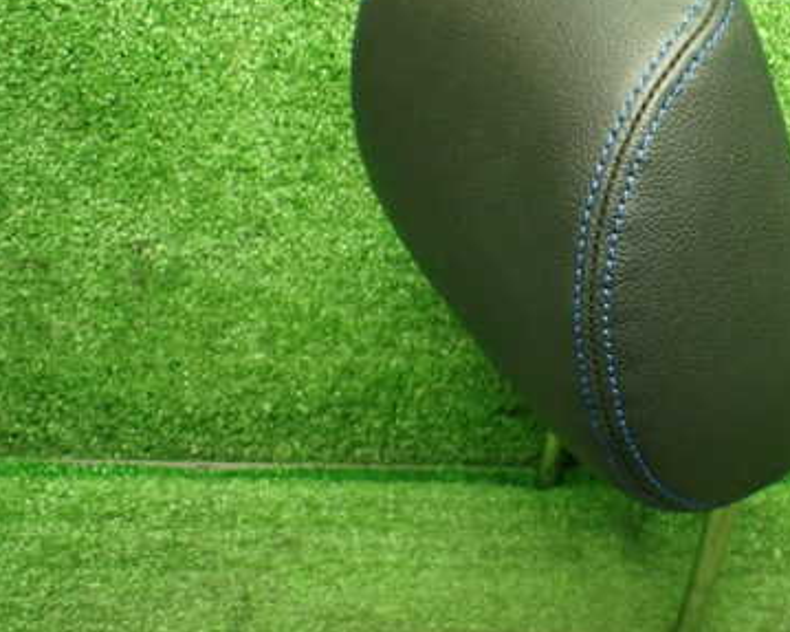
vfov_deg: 30.7
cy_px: 236
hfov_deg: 36.5
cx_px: 651
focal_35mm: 49
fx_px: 1145
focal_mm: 5.4
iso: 800
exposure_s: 1/80
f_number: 2.3
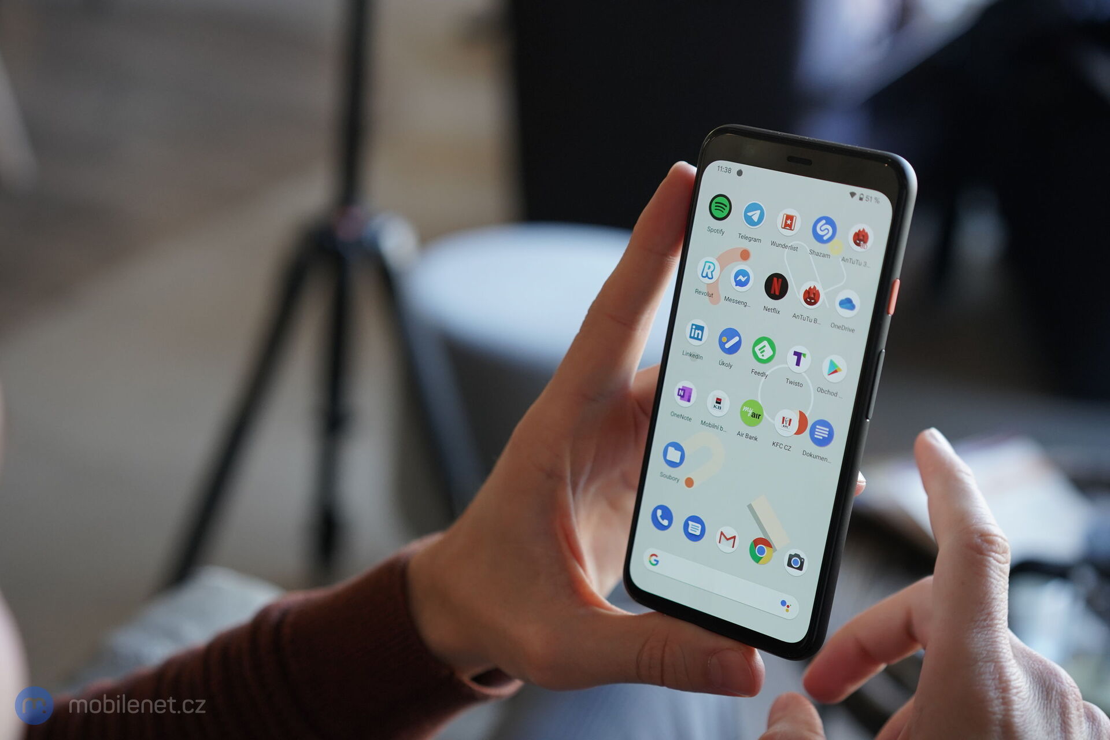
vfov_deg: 24.6
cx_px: 555
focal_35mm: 55
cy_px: 370
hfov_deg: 36.2
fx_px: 1696
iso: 1600
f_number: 3.5
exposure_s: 1/250
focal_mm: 55
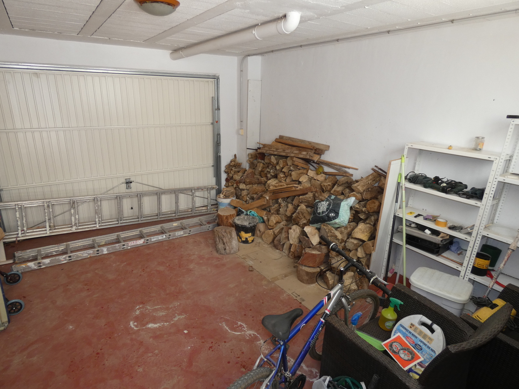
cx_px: 260
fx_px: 300
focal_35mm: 20
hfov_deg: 81.7
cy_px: 194
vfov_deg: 66.0
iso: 125
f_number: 2.8
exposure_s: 1/60
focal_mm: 3.6
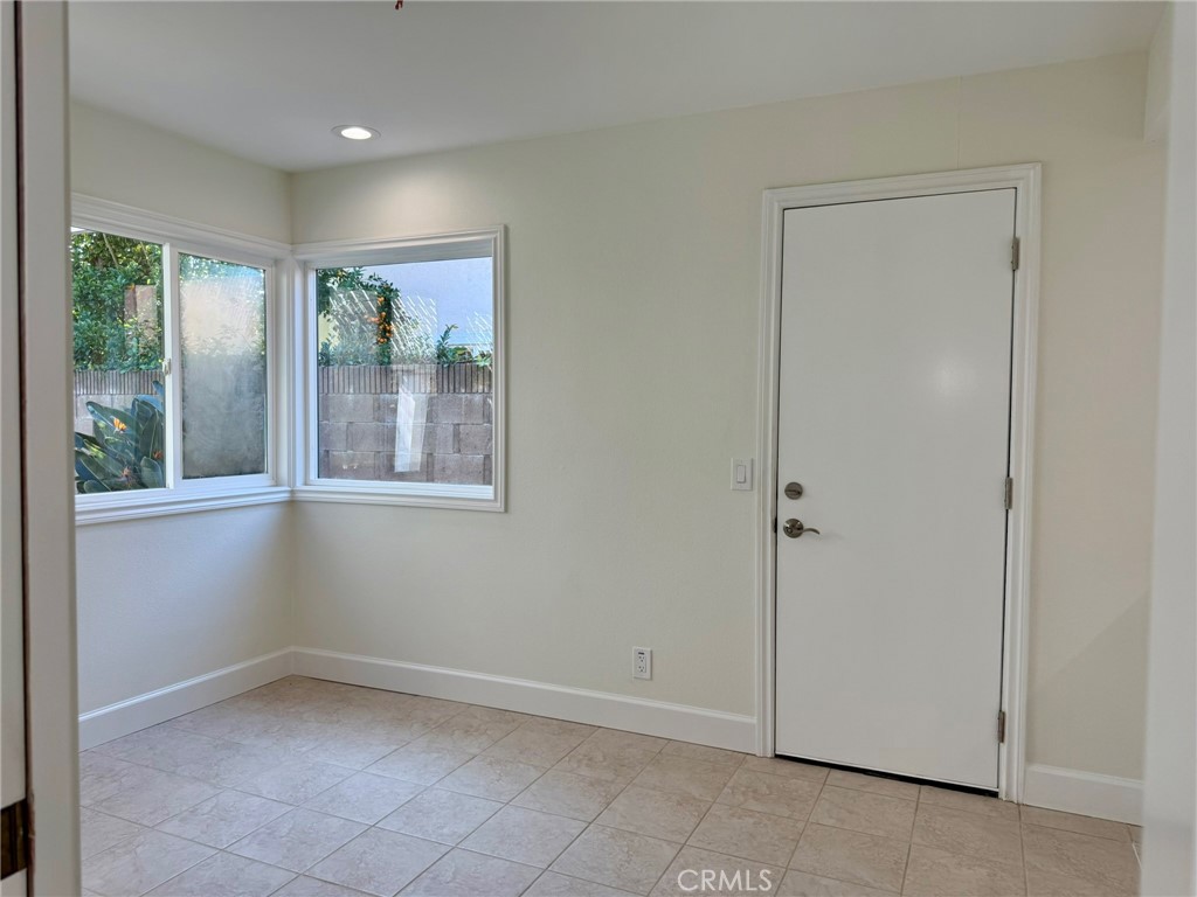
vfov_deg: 56.8
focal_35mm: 24
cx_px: 598
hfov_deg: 71.6
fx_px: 830
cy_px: 448
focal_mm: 6.76
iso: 80
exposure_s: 1/318
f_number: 1.78
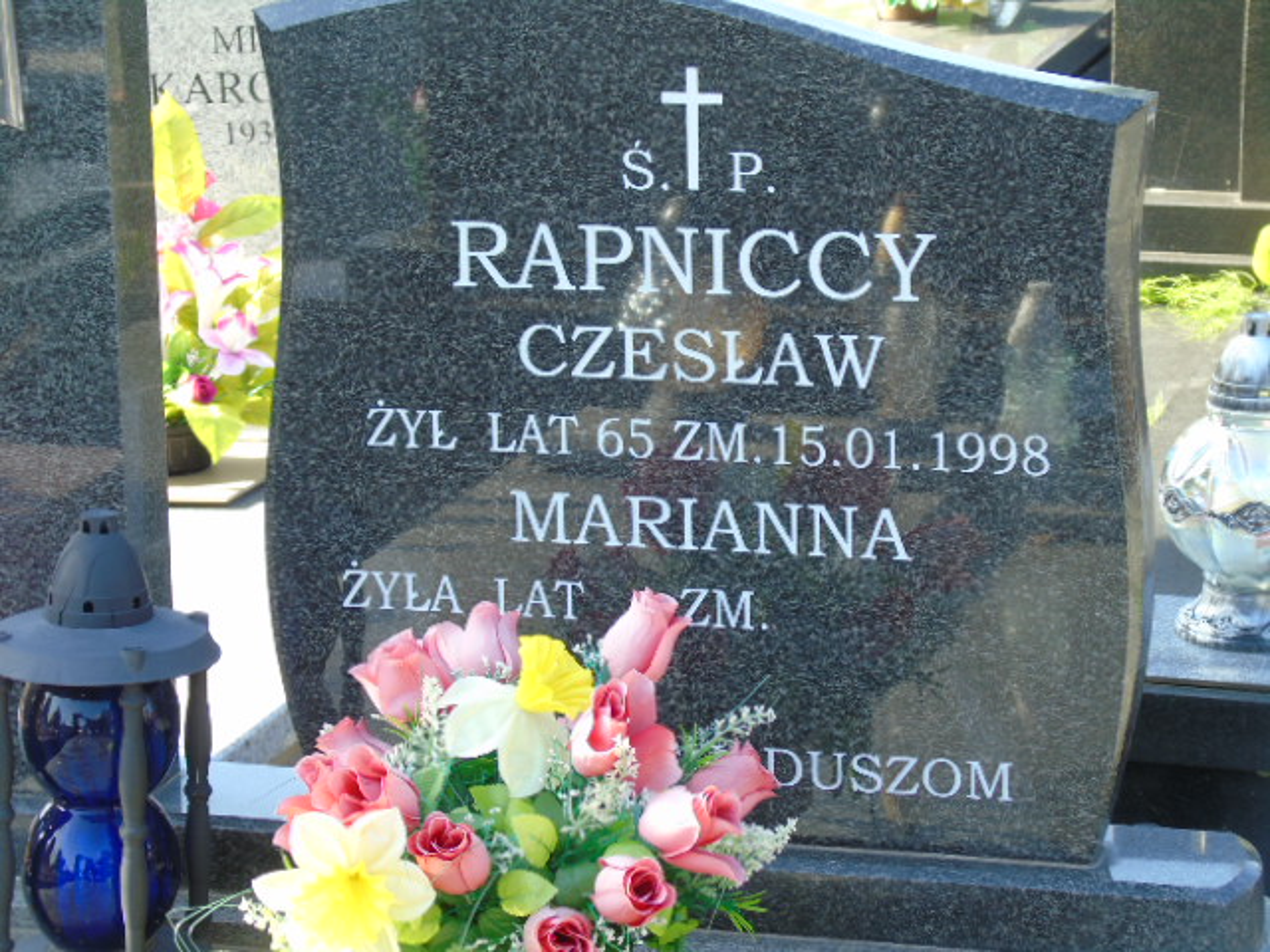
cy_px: 476
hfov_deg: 18.2
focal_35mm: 108
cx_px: 635
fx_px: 3962
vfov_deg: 13.7
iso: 80
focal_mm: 19
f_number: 4.4
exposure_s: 1/50
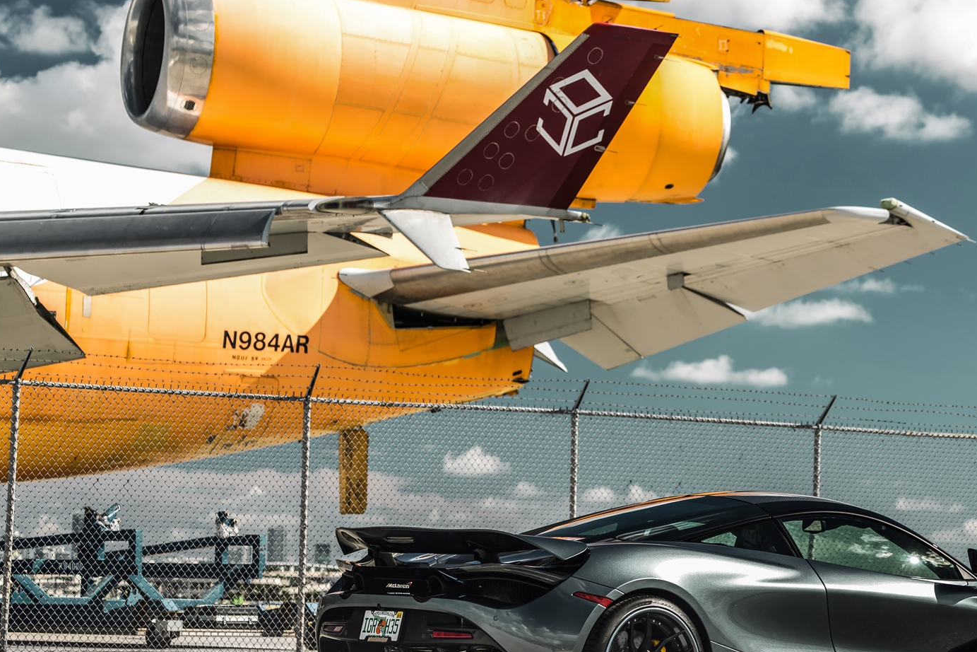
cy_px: 429
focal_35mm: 143
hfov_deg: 14.3
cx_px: 591
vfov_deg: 9.6
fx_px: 3881
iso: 80
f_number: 6.3
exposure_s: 1/125
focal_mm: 103
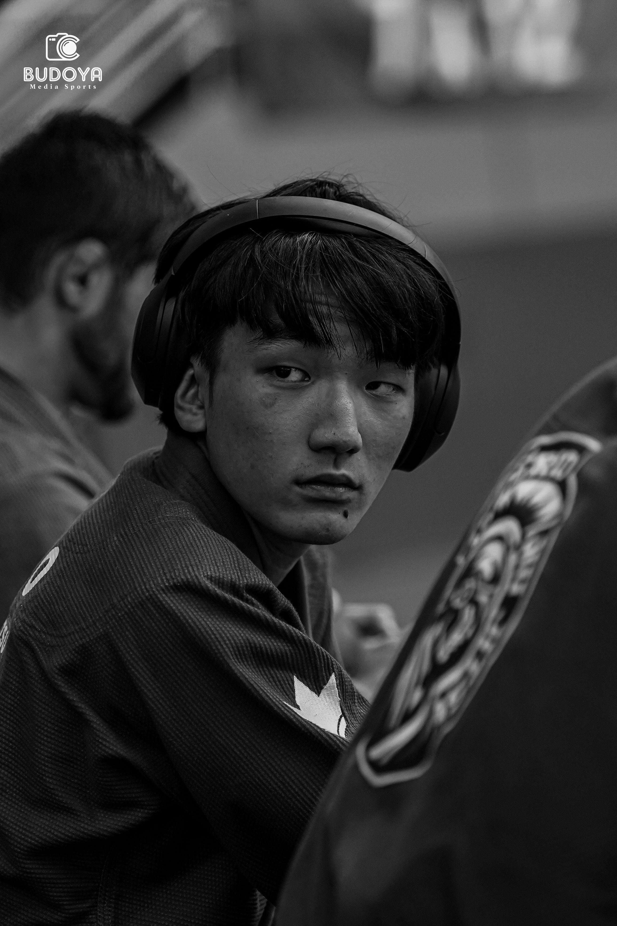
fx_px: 4807
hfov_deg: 7.3
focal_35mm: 187
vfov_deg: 11.0
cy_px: 463
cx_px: 308
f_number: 2.8
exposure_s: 1/640
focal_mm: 125
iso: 1600
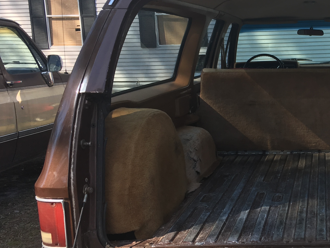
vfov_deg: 25.6
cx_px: 314
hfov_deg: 31.7
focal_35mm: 57
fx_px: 543
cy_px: 154
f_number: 2.2
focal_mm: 4.15
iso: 25
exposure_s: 1/290
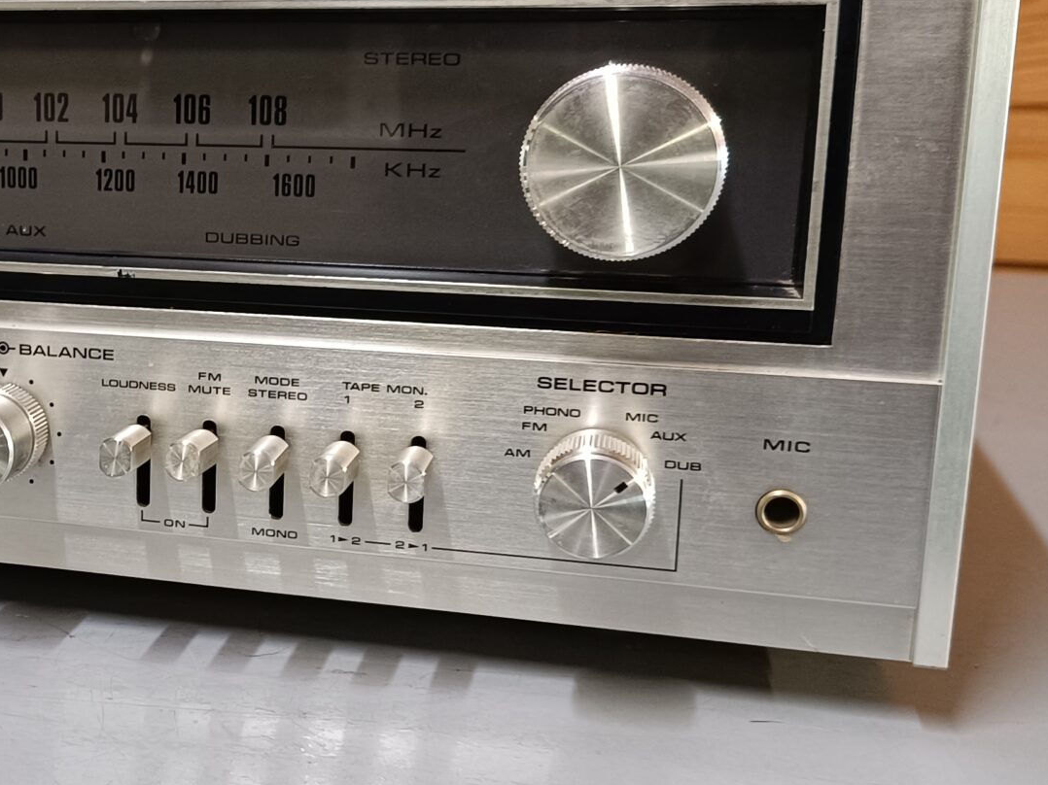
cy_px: 352
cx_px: 27
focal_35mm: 57
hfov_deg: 31.5
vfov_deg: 25.6
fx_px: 1725
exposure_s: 1/33.3
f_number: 1.88
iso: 551
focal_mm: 5.59
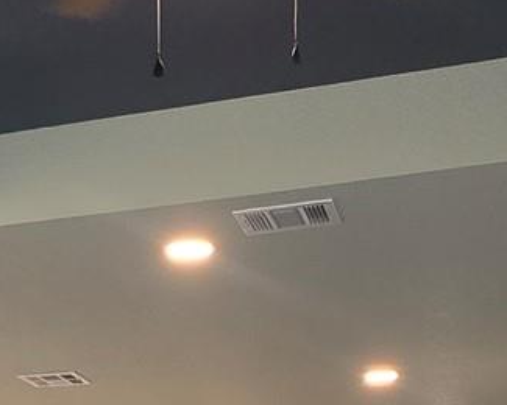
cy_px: 692
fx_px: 1200
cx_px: 47
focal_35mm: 80
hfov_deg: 23.2
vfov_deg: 16.5
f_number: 2.2
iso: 160
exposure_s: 1/60
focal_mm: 2.2
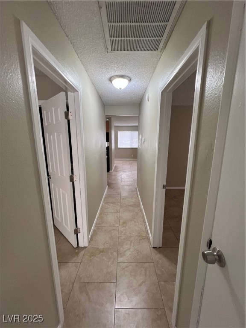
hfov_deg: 89.9
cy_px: 164
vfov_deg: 106.2
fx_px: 123
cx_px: 123
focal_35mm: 13
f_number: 1.8
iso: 160
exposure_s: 1/60
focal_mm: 1.57
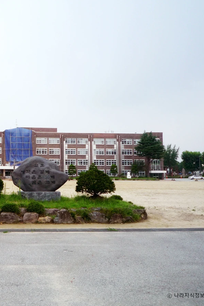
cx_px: 15
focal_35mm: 35
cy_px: 153
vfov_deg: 54.4
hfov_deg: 35.3
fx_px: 297
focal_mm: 4.4
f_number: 4.5
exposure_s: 1/800
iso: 100
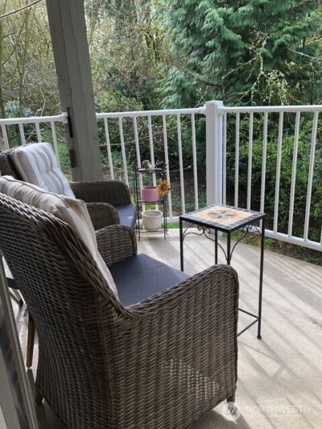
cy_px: 214
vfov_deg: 63.4
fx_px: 347
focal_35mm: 28
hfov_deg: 49.8
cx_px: 161
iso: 32
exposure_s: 1/120
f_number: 1.8
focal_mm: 3.99
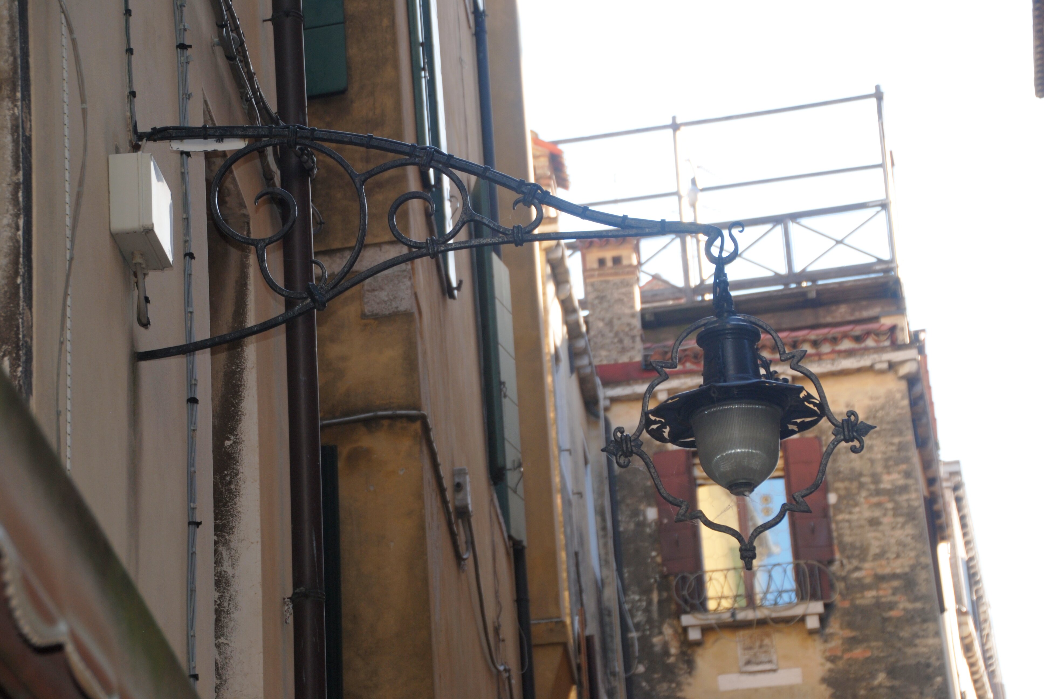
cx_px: 522
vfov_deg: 11.7
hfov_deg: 17.5
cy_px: 350
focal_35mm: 117
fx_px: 3397
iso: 125
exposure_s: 1/125
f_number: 5.6
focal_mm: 78
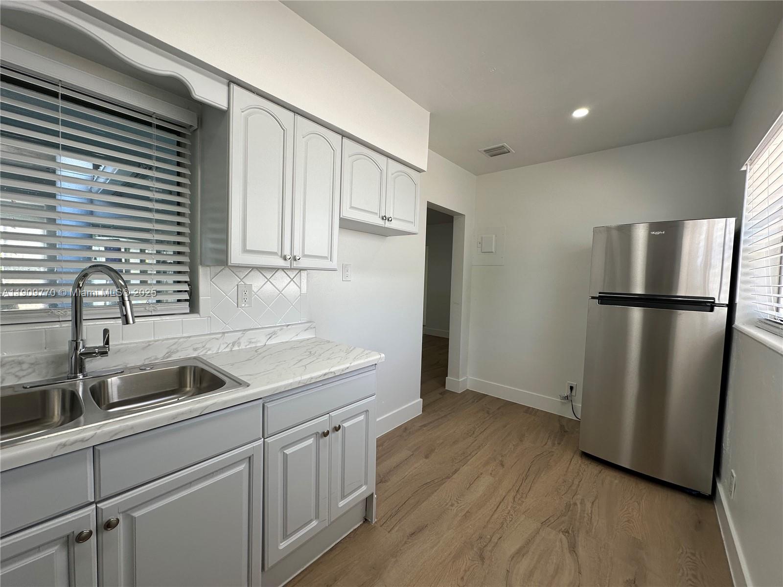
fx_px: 317
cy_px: 294
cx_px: 392
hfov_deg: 102.1
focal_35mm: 14
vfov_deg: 85.7
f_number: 2.2
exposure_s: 1/120
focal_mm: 2.22
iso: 50
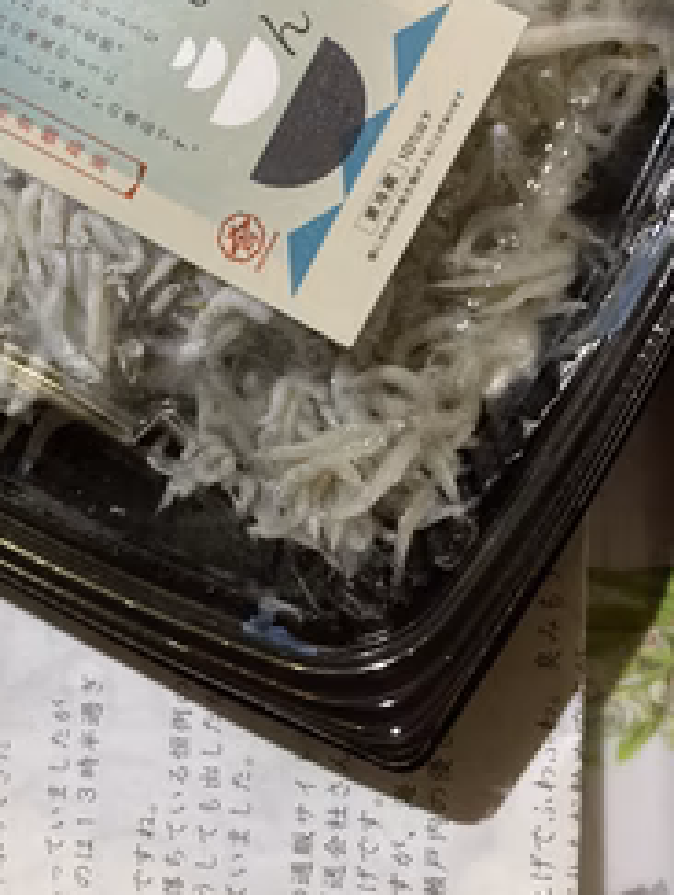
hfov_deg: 31.5
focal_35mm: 46
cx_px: 258
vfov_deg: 41.2
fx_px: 1191
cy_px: 479
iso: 250
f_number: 1.8
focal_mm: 3.99
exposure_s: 1/60
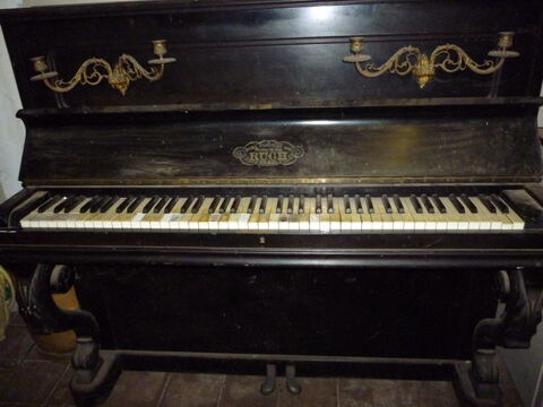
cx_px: 272
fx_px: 439
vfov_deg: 49.7
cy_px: 204
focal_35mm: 28
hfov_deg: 63.4
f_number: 3.1
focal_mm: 5
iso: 640
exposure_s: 1/125
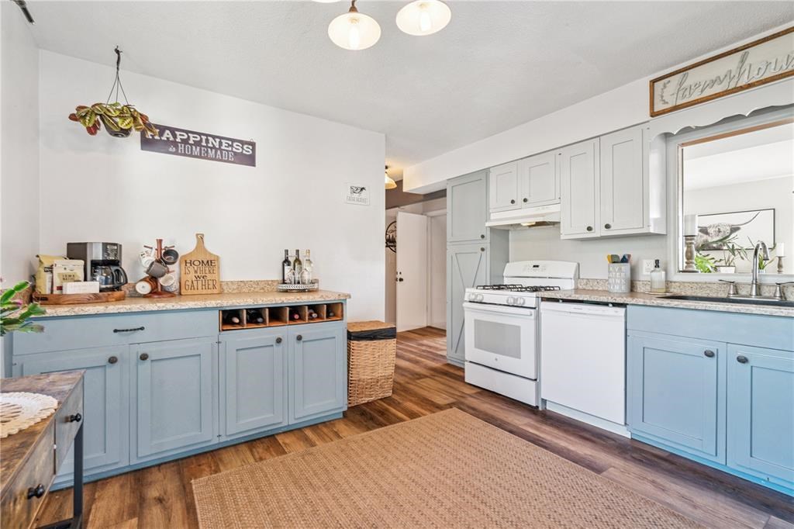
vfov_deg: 73.7
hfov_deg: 96.8
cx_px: 397
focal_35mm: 16
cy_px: 264
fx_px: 353
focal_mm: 16
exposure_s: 1/2.5
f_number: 10
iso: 400
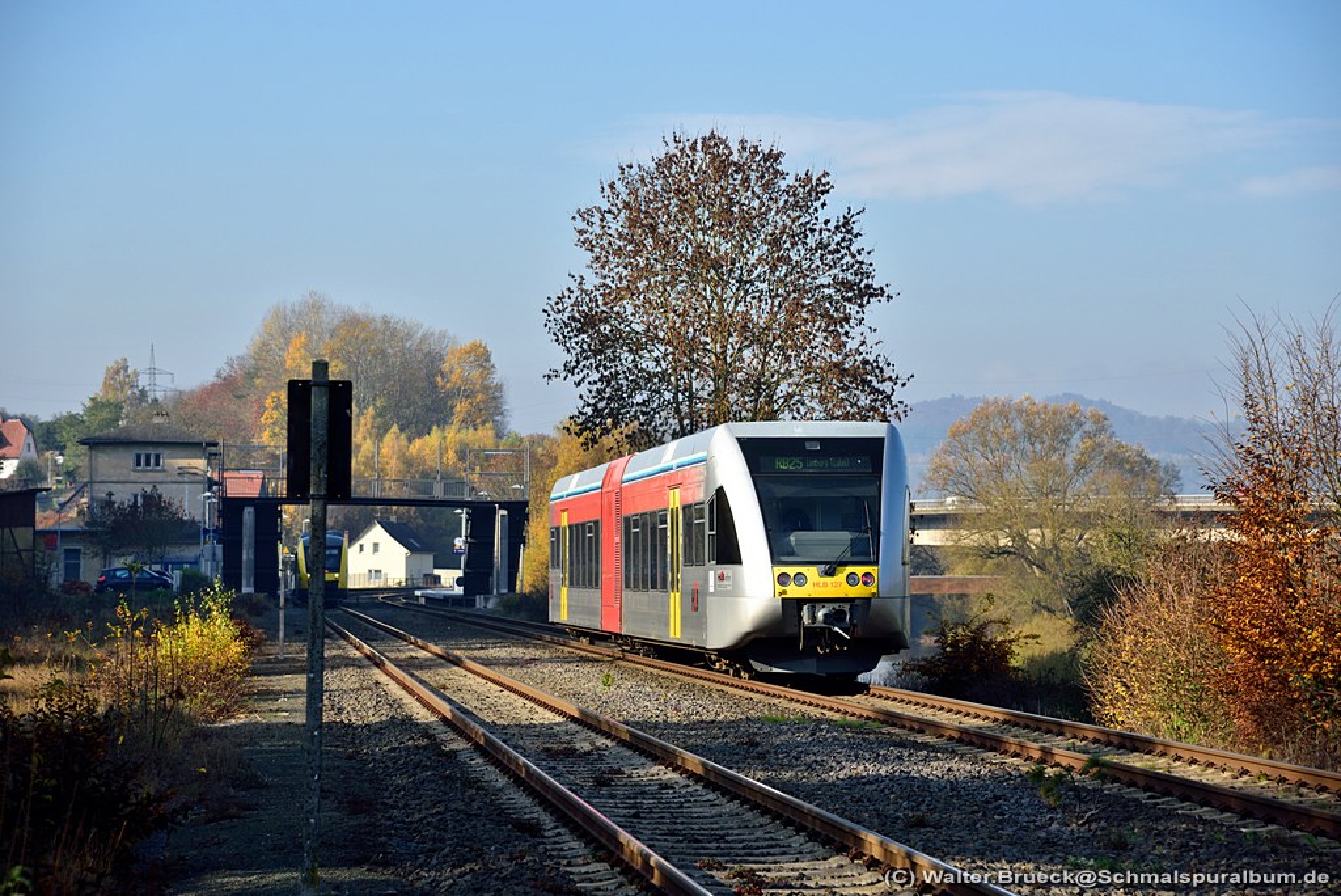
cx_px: 670
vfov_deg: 13.1
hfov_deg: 19.4
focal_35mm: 105
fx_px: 3913
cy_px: 448
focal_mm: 105
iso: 320
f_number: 6.3
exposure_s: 1/800
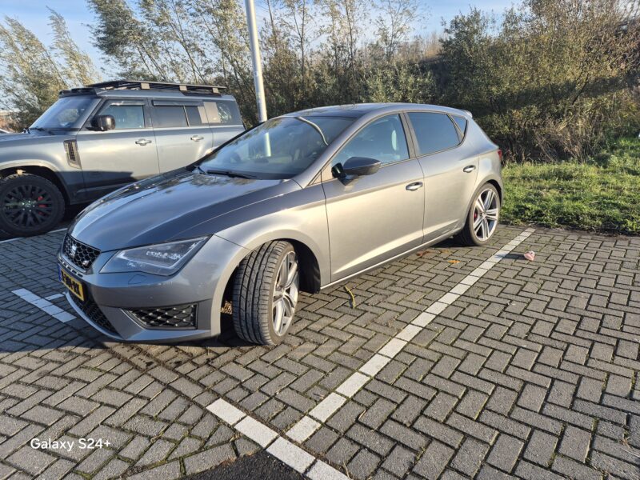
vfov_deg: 58.9
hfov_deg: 73.9
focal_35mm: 23
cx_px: 320
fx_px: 425
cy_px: 240
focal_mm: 5.4
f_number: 1.8
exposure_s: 1/602
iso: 25
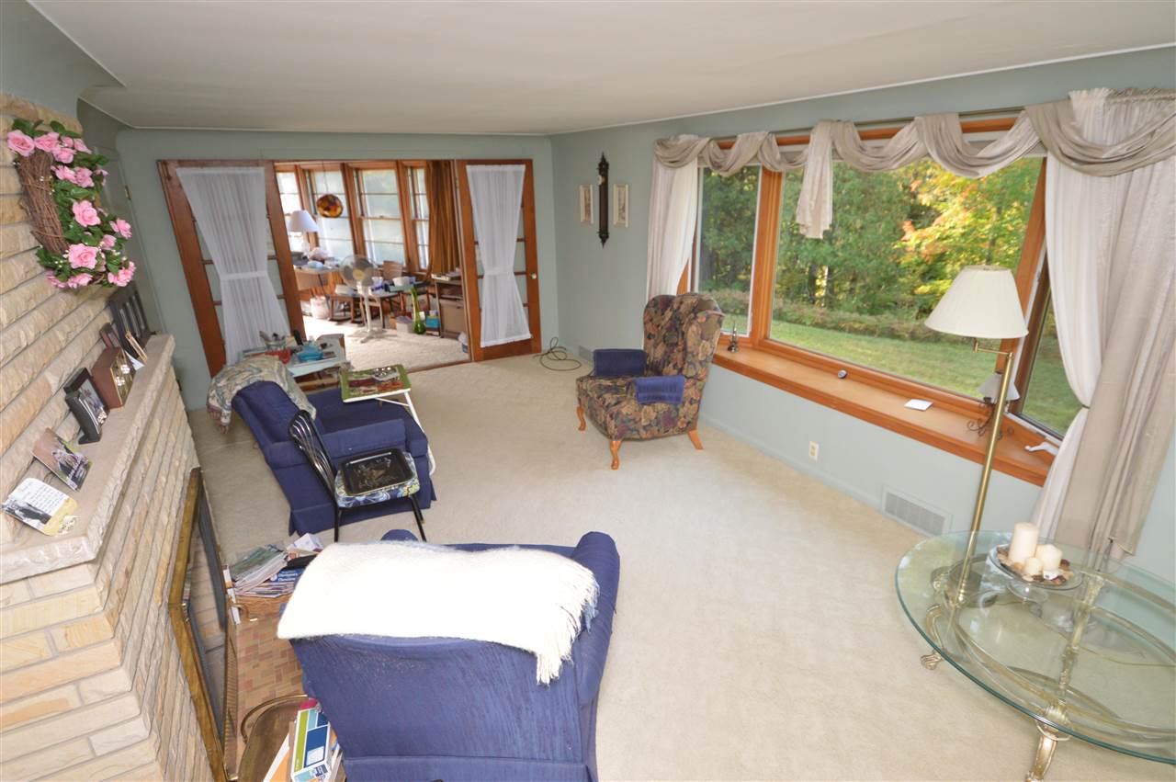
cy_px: 391
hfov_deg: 90.1
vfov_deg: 67.3
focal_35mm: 18
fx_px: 587
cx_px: 588
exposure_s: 1/60
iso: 720
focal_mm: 12
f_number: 4.5
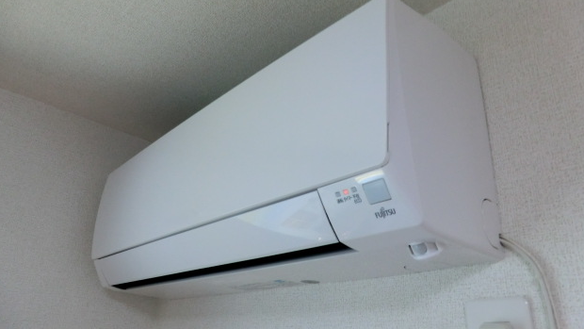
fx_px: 418
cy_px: 171
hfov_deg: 69.9
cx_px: 292
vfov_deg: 42.9
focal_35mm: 27
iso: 200
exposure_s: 1/60
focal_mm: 4.3
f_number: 3.2
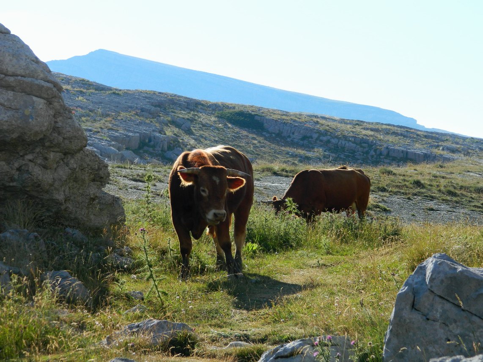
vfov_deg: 14.4
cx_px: 242
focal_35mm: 103
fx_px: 1437
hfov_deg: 19.1
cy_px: 181
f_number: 4.5
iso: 100
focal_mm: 18.6
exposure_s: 1/500
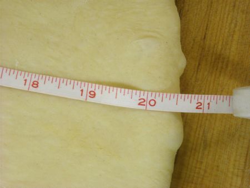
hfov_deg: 18.7
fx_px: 759
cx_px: 125
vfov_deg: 14.1
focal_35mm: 105
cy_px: 94
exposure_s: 1/28
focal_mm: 17.1
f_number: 4.7
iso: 400
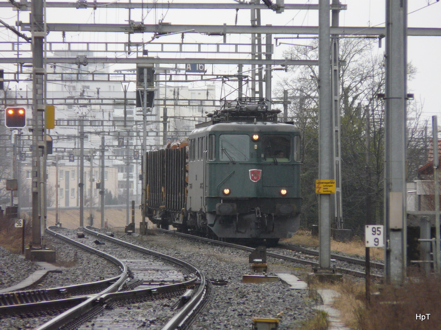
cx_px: 220
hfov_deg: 3.9
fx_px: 6421
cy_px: 165
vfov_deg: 3.0
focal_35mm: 504
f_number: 4.2
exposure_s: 1/125
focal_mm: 82.8
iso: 200
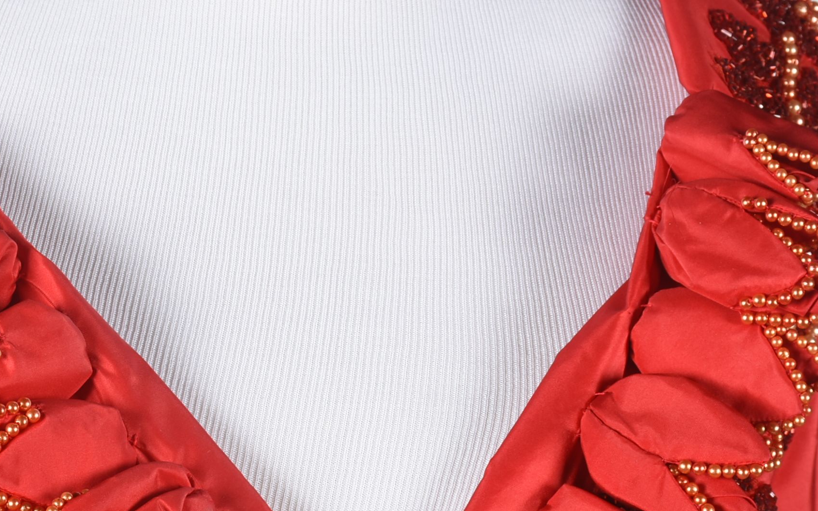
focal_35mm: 161
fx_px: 3589
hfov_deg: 13.0
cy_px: 333
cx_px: 197
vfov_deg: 8.1
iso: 200
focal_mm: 60
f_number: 11
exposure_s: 1/125
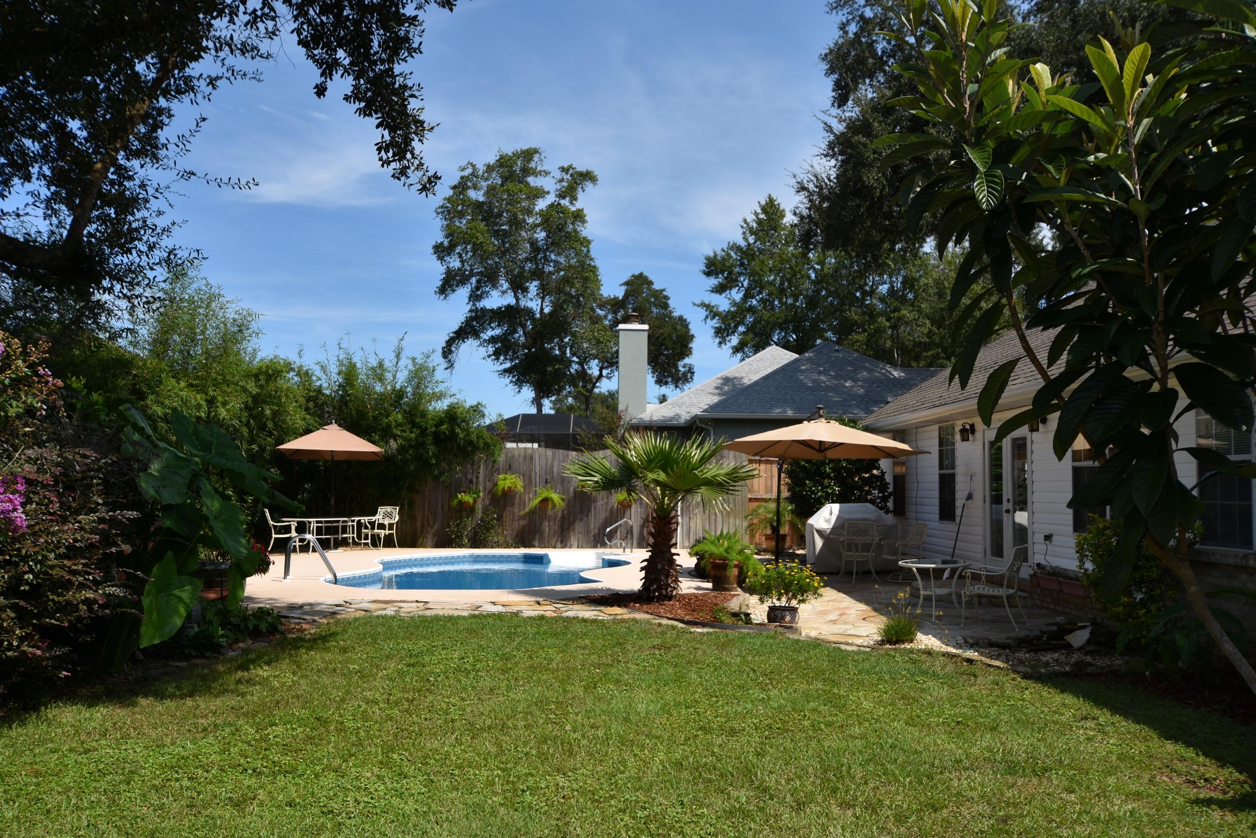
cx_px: 628
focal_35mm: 33
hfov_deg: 57.2
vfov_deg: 40.0
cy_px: 419
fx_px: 1152
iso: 100
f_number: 8
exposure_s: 1/250
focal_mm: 22
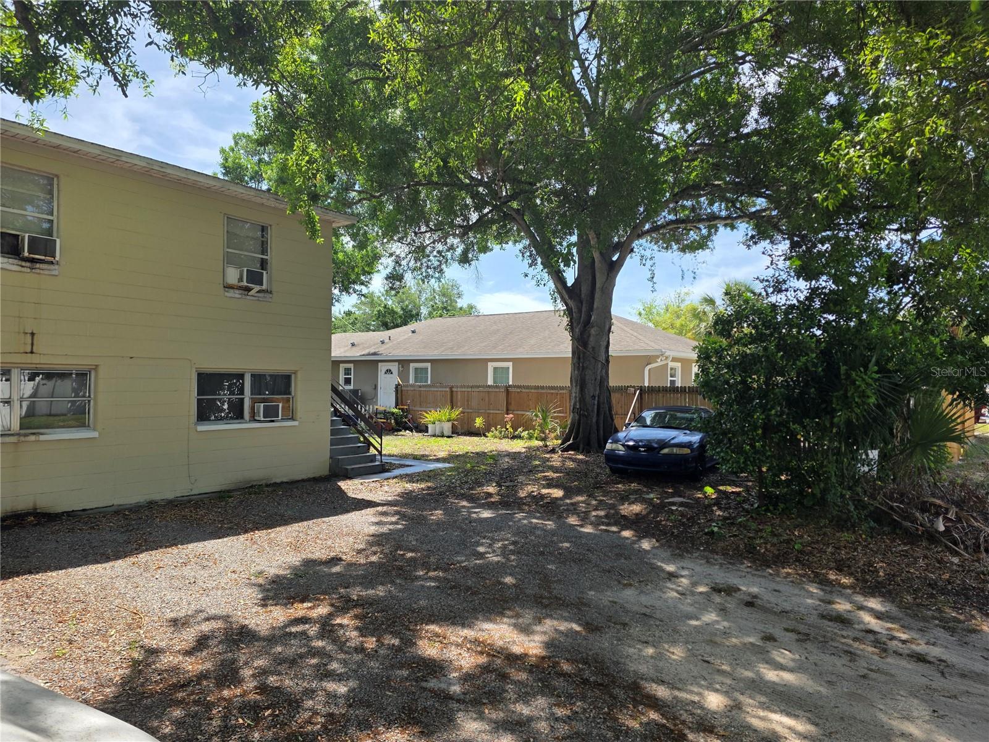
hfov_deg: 73.9
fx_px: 657
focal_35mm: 23
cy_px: 371
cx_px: 494
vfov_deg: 58.9
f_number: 1.7
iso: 80
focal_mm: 6.3
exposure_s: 1/3891
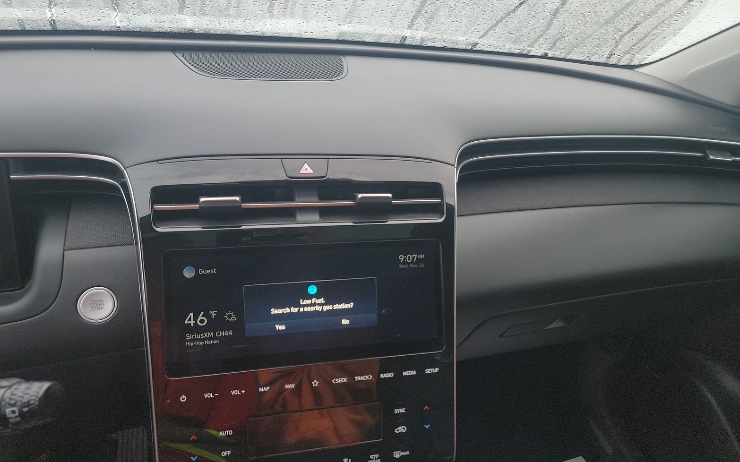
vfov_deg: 47.5
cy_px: 217
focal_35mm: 26
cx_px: 370
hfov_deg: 70.4
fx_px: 524
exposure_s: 1/59
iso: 136
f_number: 1.8
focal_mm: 6.7
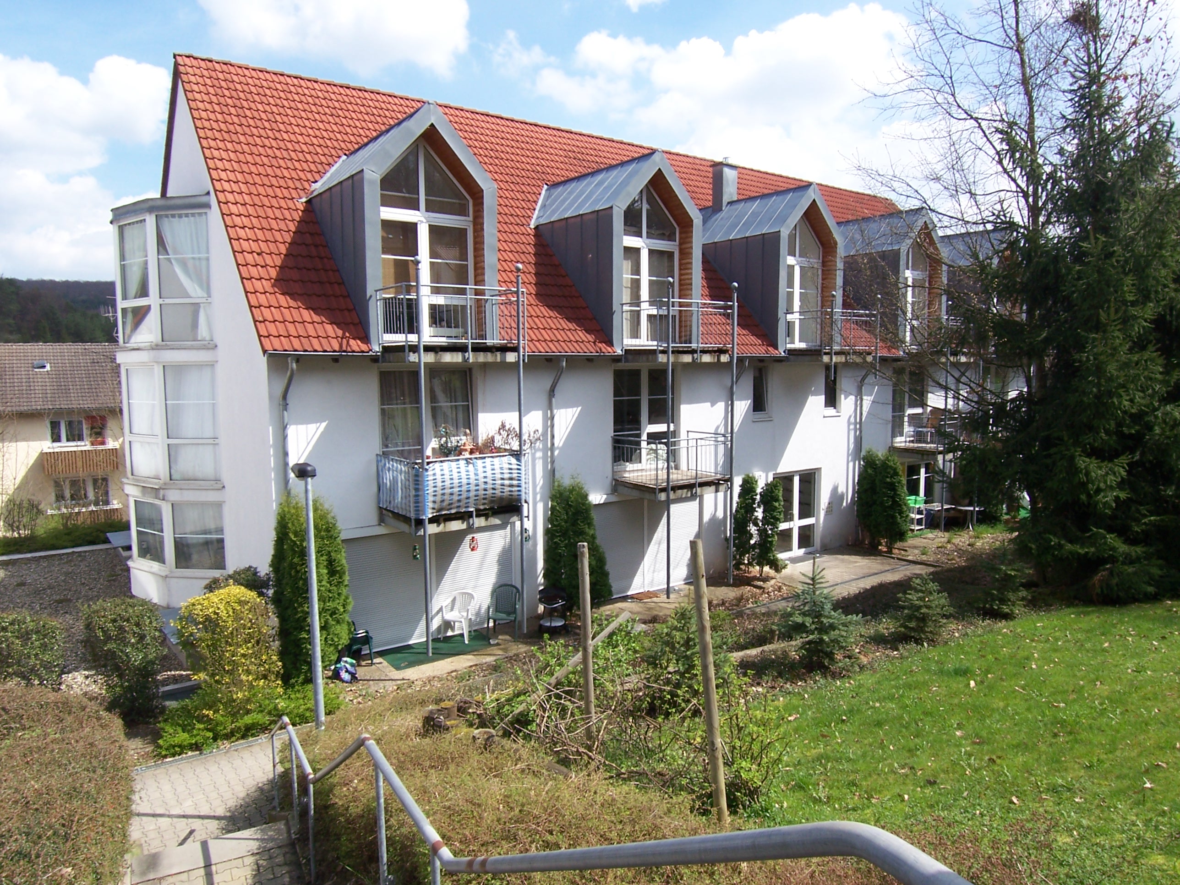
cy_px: 442
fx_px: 784
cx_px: 590
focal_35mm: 23
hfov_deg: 73.9
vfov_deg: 58.9
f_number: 5.6
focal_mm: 3.8
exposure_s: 1/200
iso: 64
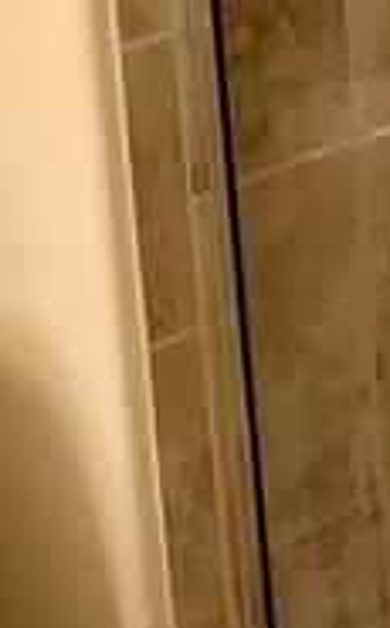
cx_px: 112
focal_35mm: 179
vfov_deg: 11.7
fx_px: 3056
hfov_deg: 7.3
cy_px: 353
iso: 125
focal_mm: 4.25
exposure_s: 1/60
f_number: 1.8
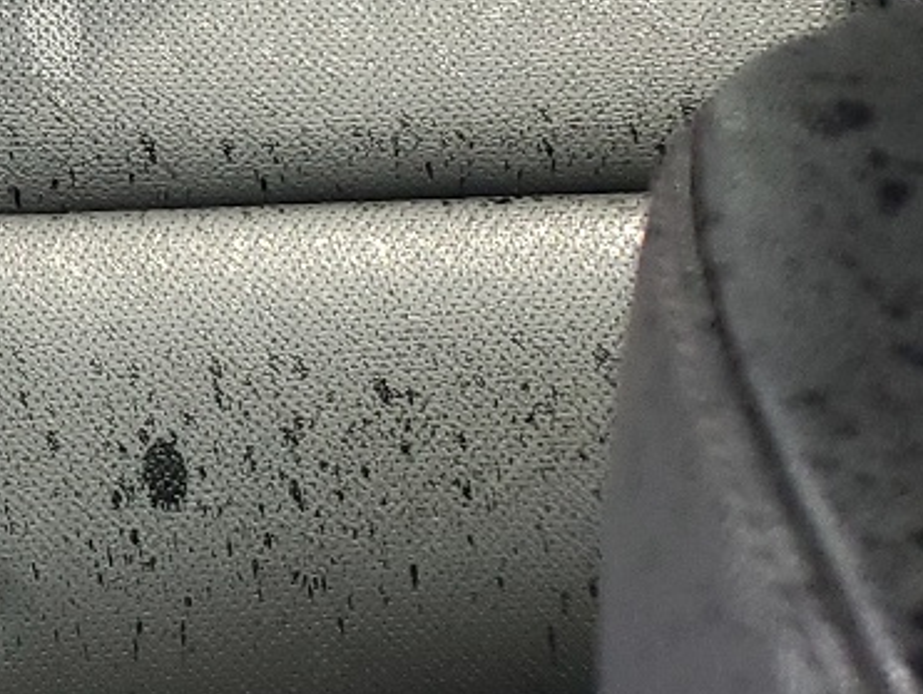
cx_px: -940
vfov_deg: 12.3
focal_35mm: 112
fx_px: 2989
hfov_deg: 14.5
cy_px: -470
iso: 74
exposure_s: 1/100
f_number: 1.5
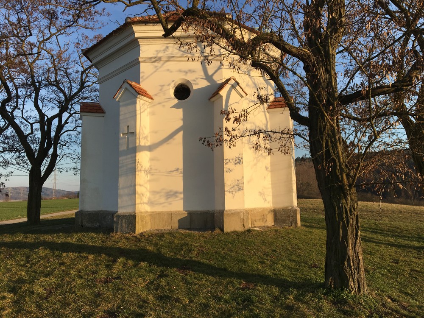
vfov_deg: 48.2
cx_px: 212
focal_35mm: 29
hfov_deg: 61.7
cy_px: 159
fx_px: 355
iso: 25
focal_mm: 4.15
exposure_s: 1/1099
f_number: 2.2
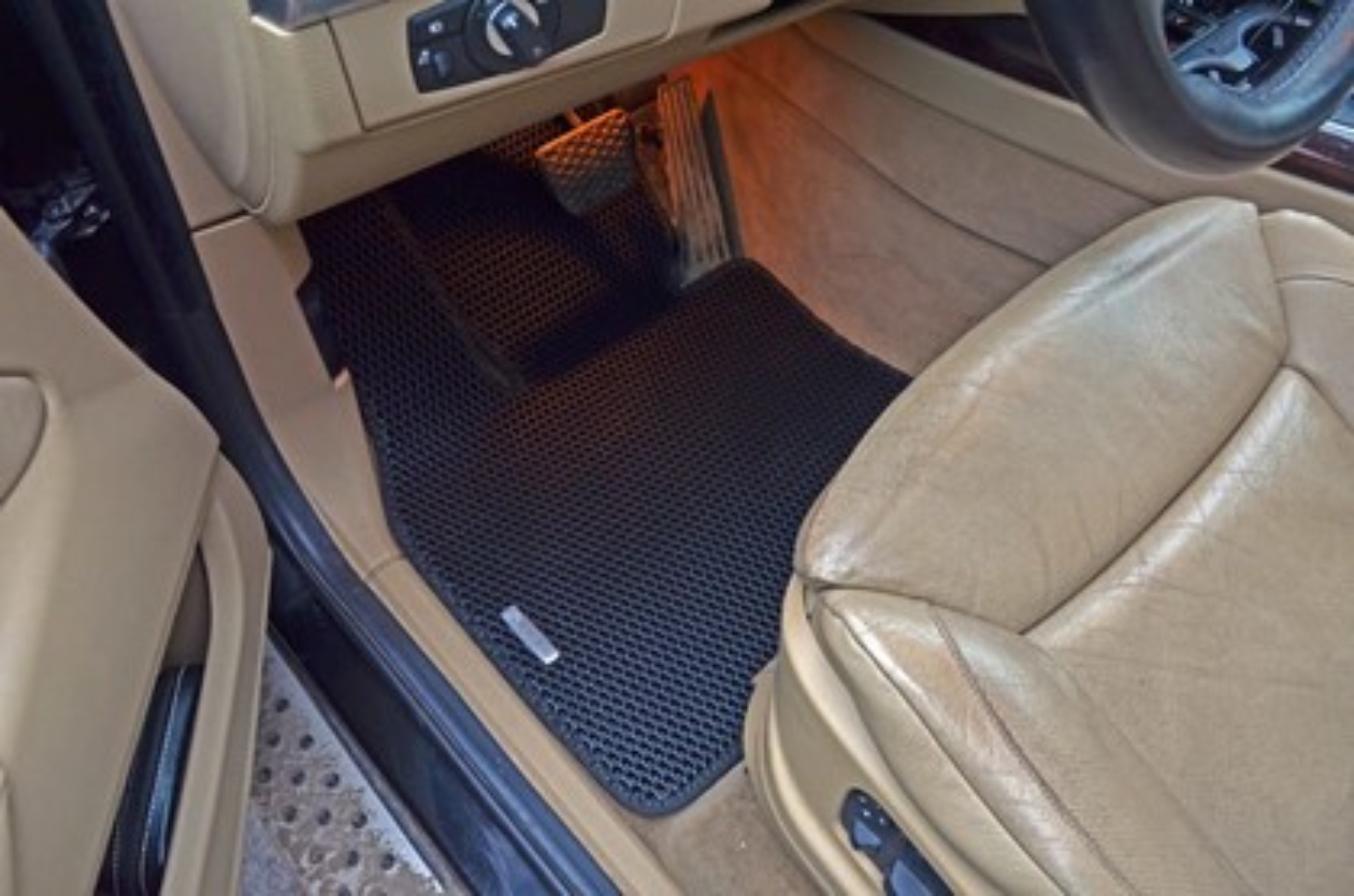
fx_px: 1013
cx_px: 677
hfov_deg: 67.5
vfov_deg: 47.7
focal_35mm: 27
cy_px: 448
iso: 800
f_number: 6.3
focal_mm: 18
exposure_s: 1/13
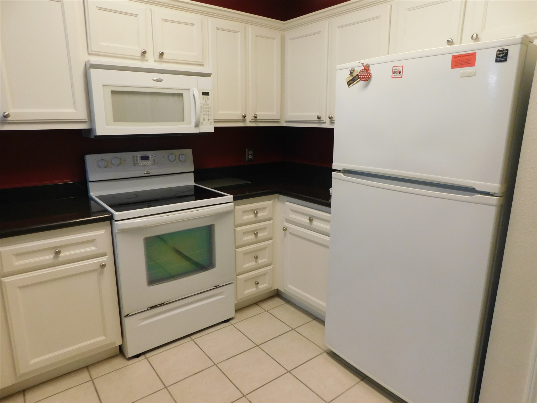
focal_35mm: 23
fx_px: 357
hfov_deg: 73.9
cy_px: 202
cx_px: 268
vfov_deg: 58.9
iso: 280
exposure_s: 1/30
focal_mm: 4
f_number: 3
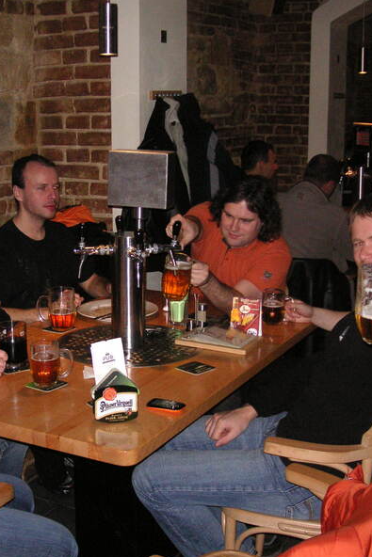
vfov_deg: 38.2
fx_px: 805
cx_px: 128
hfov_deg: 25.9
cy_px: 280
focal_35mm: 52
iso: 160
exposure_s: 1/45
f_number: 2.8
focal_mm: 6.1
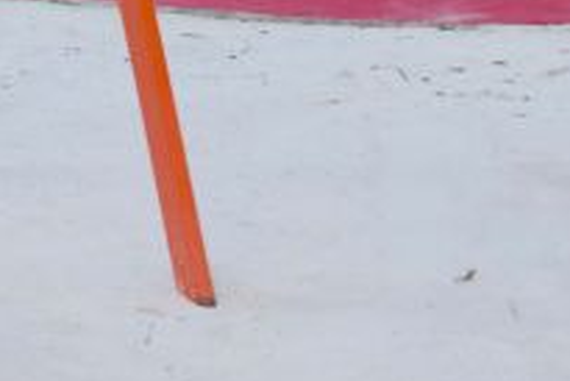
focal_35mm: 172
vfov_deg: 7.9
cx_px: 81
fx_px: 2725
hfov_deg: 11.9
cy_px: -128
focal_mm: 44
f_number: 4
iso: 2000
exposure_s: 1/50
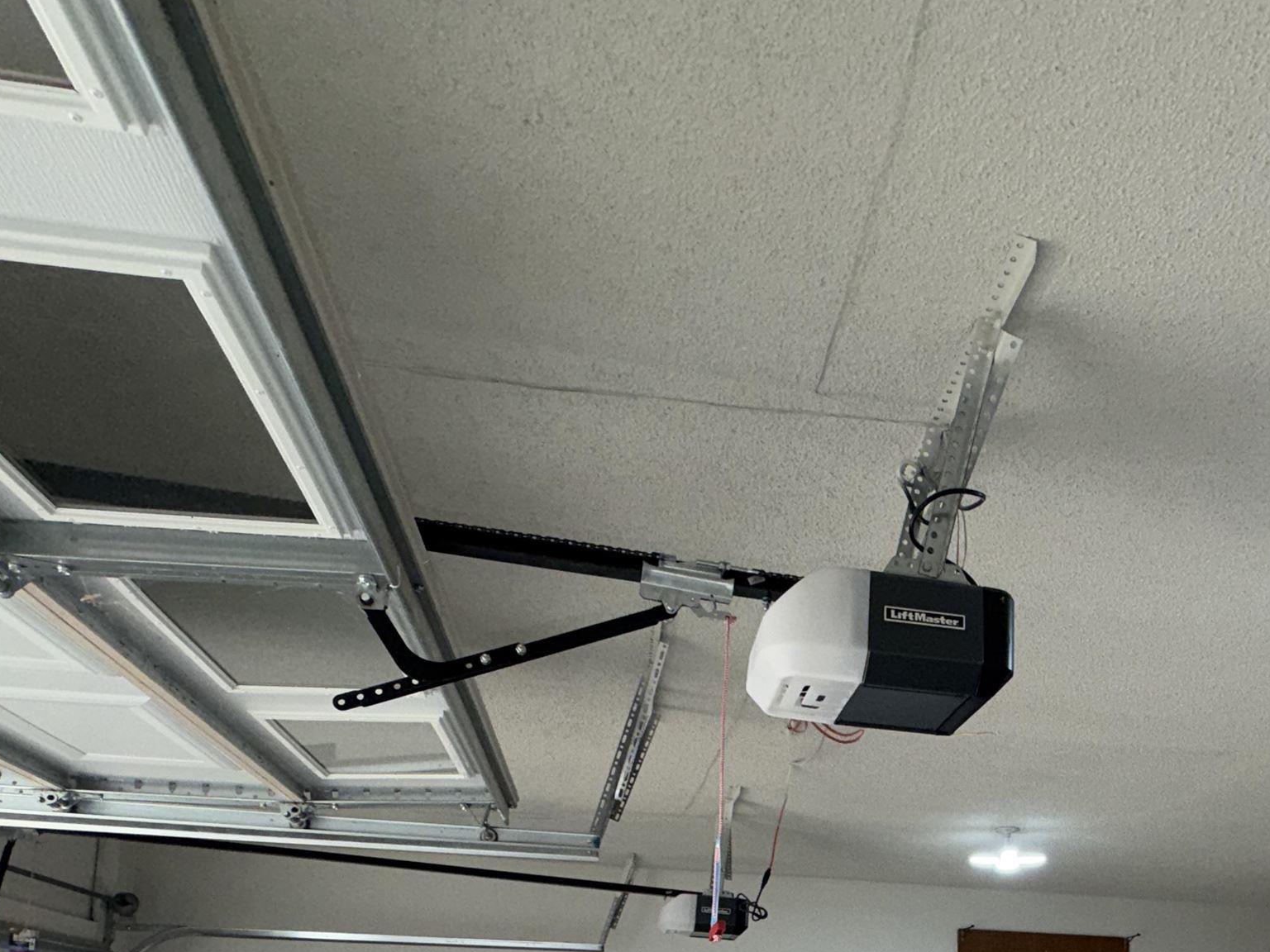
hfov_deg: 61.6
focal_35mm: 28
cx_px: 867
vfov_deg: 43.3
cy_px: 935
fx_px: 1027
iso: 64
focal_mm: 2.22
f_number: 2.2
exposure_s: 1/121
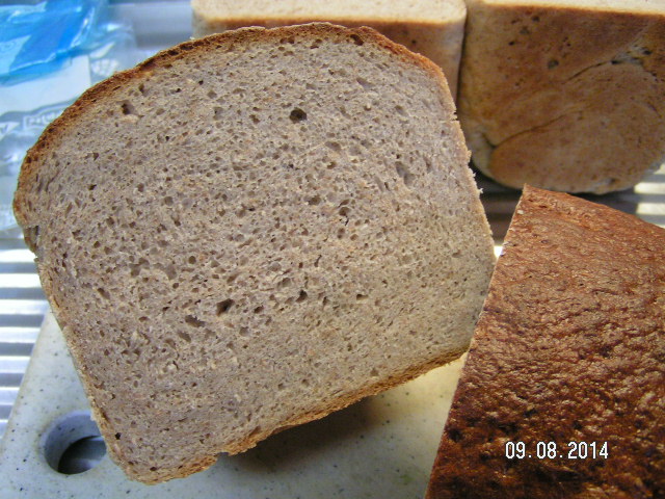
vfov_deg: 37.7
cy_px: 250
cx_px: 332
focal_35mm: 38
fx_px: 730
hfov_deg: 49.0
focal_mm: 5.8
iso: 200
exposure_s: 1/25
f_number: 2.8
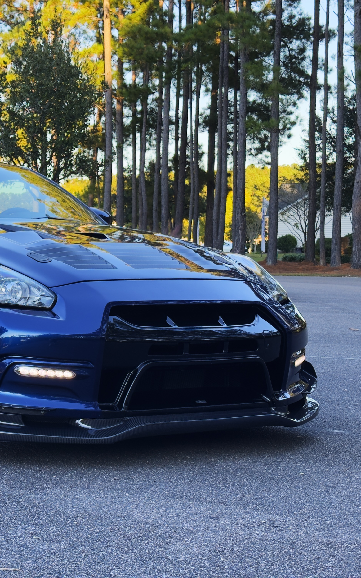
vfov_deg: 30.2
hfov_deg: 18.7
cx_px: 10
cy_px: 289
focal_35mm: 68
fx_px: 1070
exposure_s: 1/315
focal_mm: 6.76
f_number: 1.78
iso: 64
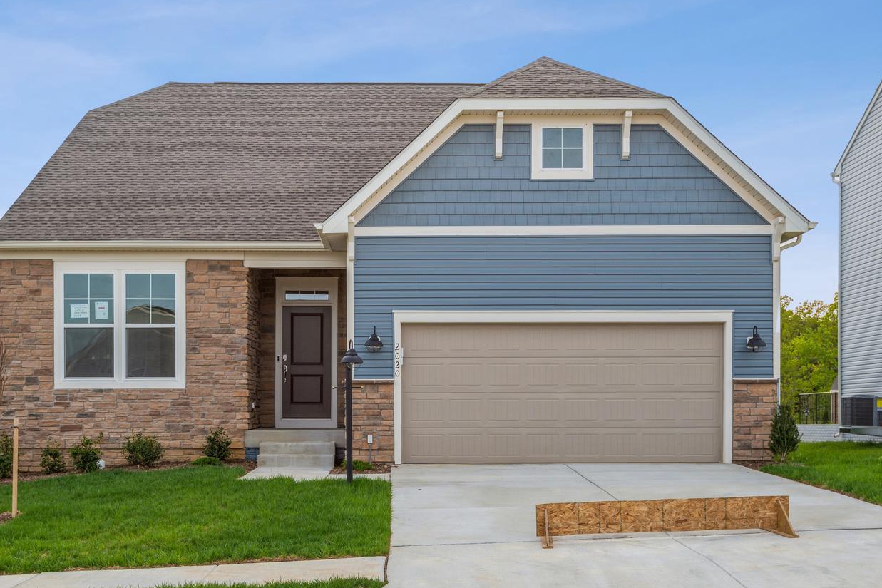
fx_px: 1176
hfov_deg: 41.1
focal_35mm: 48
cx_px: 416
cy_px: 414
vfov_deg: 27.8
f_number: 8
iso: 200
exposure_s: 1/250
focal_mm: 29
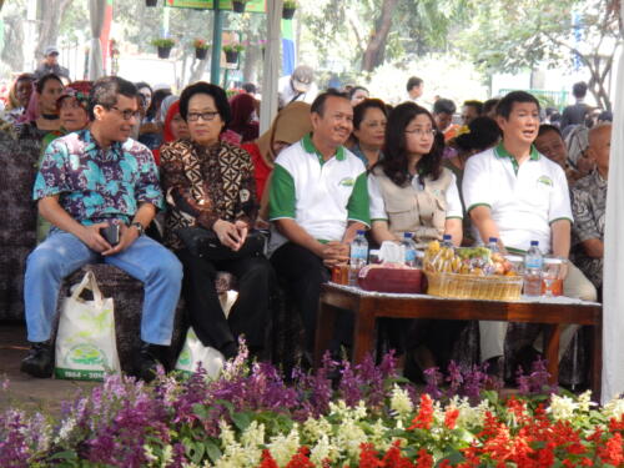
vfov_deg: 10.6
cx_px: 312
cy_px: 234
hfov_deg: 14.1
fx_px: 2524
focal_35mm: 140
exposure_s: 1/50
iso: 400
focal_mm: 25
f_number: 4.8
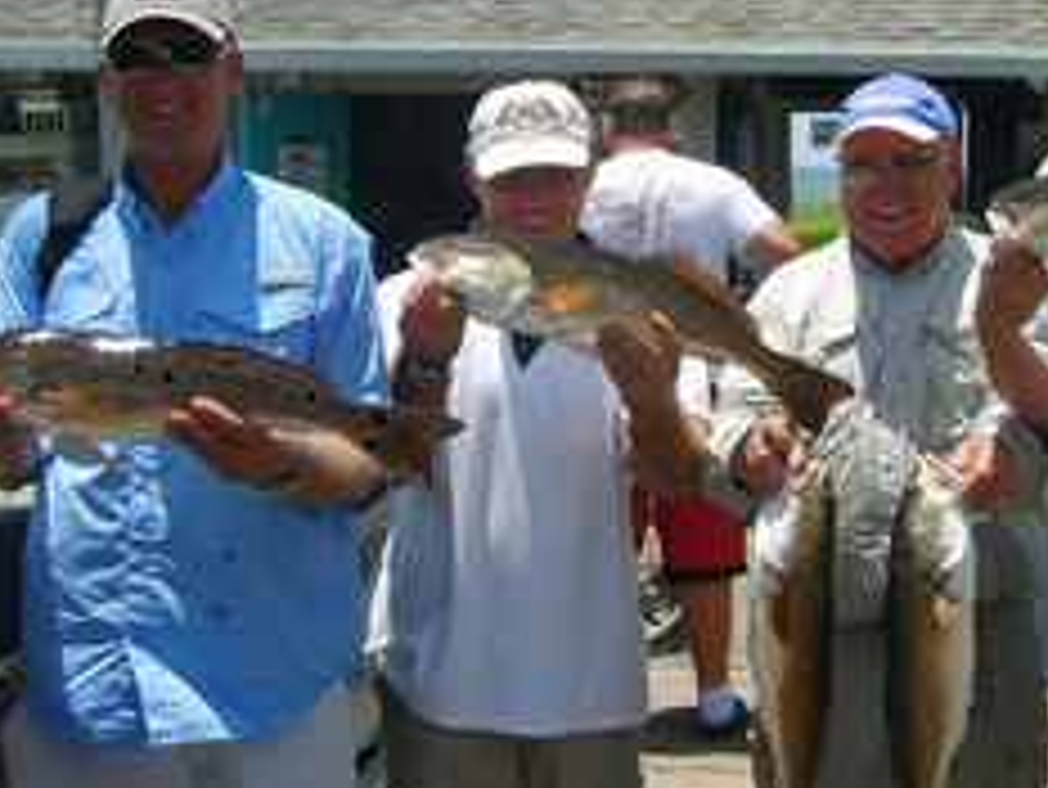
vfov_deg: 24.3
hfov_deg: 31.9
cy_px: 266
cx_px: 711
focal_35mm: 60
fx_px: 1817
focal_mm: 5.8
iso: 50
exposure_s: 1/1000
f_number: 2.8
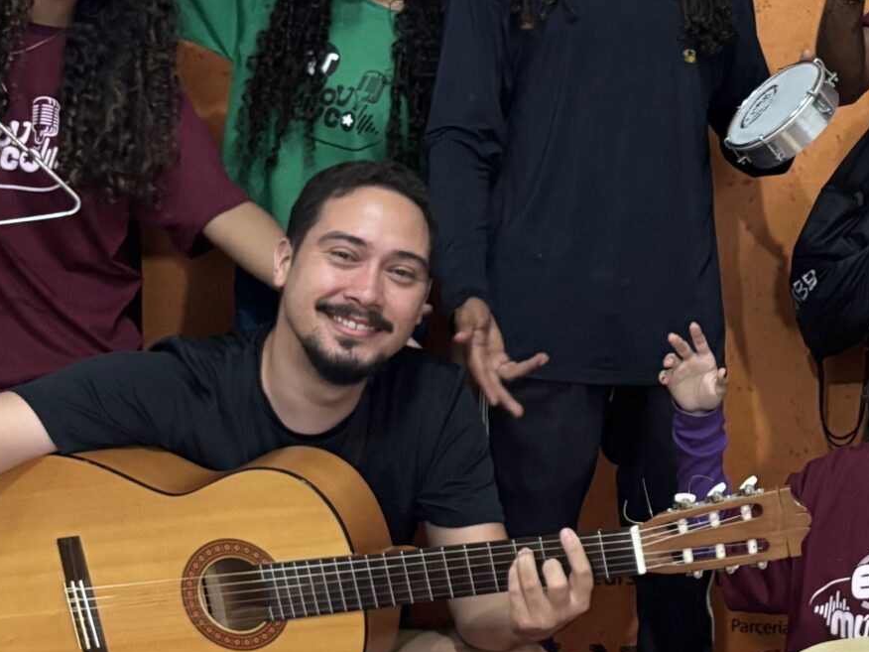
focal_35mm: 76
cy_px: 347
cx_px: 923
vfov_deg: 19.4
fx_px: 1908
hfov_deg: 24.2
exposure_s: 1/30
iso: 500
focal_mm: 5.96
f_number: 1.6
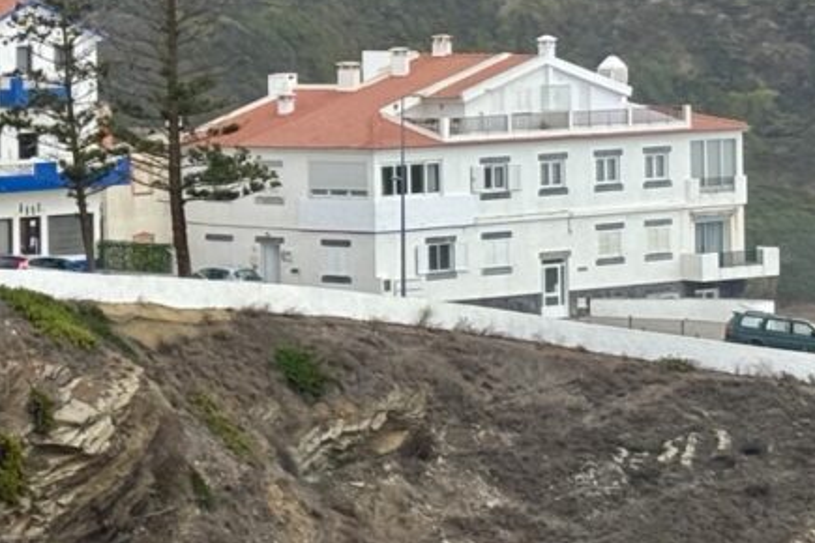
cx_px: -122
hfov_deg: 10.2
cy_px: 21
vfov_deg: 6.9
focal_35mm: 199
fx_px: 4505
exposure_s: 1/1092
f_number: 1.6
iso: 32
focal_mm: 5.96
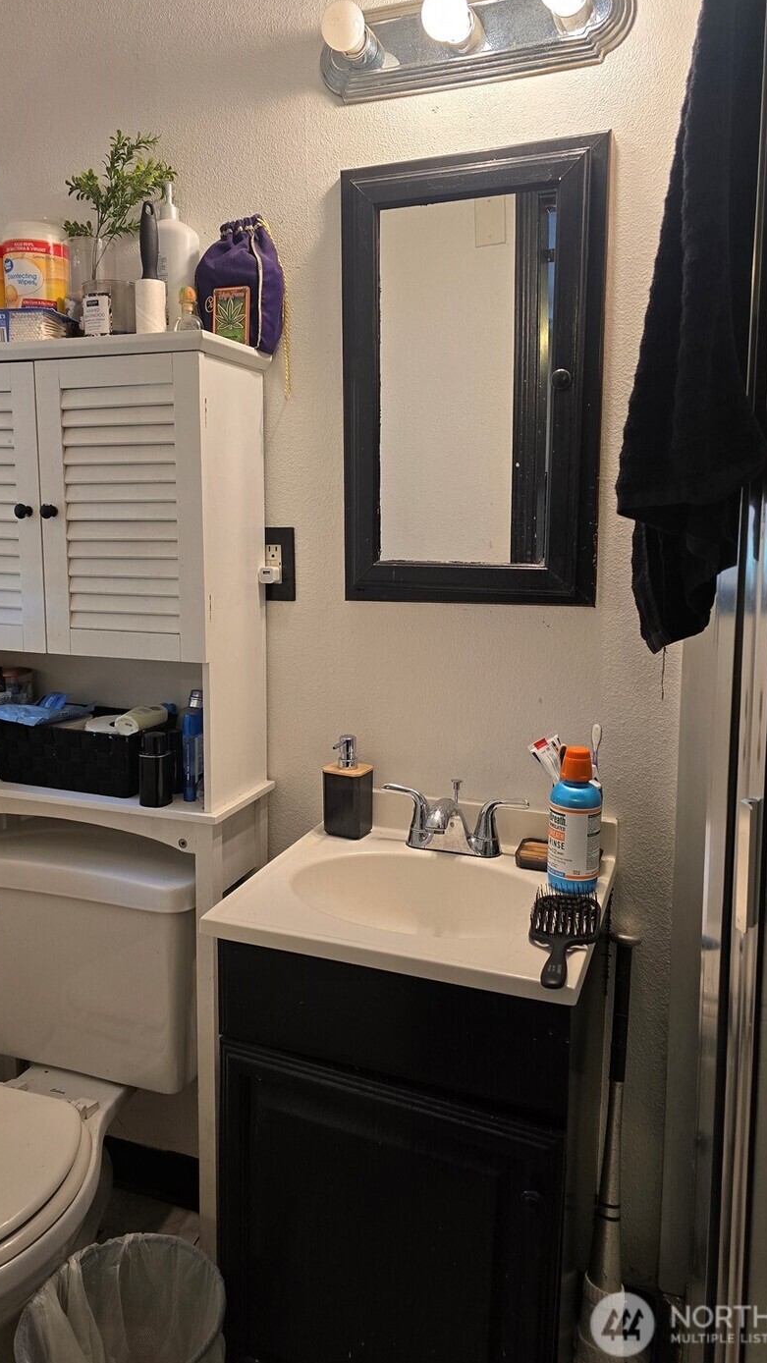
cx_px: 360
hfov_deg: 44.4
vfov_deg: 71.9
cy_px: 663
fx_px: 940
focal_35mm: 26
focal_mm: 6.3
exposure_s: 1/120
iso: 160
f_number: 1.7
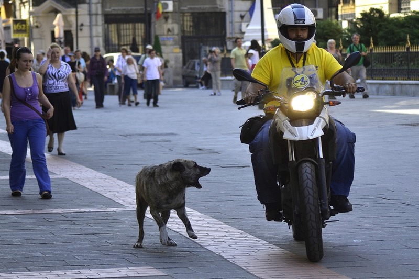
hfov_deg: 15.9
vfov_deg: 10.6
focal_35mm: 129
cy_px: 140
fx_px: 1501
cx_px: 210
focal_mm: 86
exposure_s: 1/400
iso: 100
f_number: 4.5
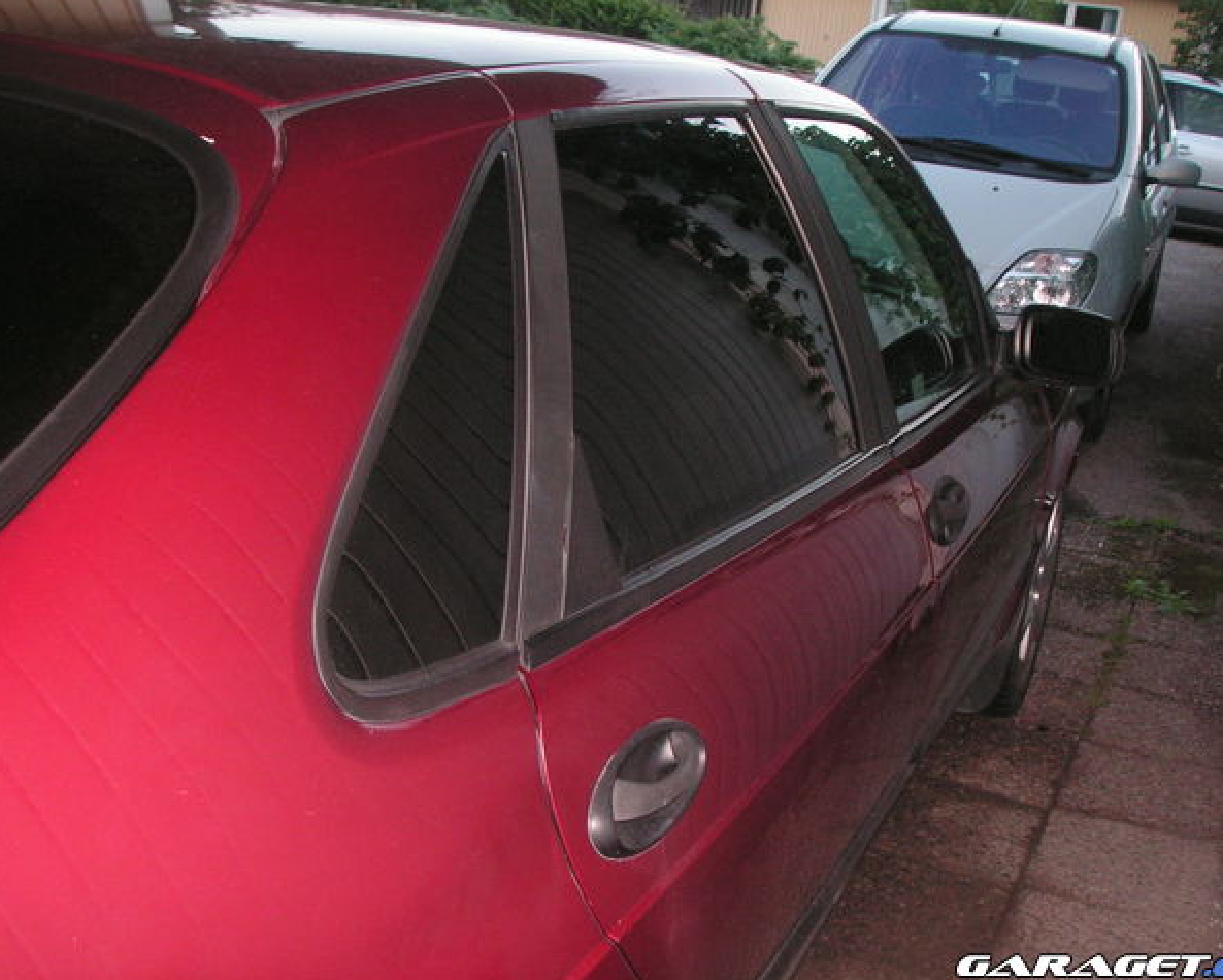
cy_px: 491
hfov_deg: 45.7
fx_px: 1449
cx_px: 650
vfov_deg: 37.4
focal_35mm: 40
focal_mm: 6.3
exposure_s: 1/45
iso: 160
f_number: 3.3
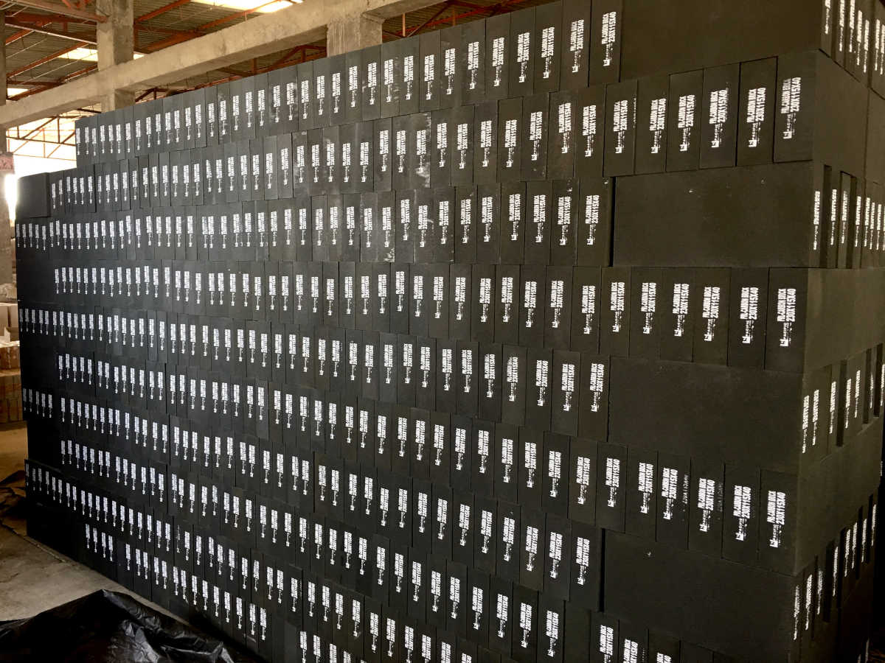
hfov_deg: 61.7
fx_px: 741
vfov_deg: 48.2
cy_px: 332
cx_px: 442
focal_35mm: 29
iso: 50
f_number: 2.2
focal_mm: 4.15
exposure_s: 1/17
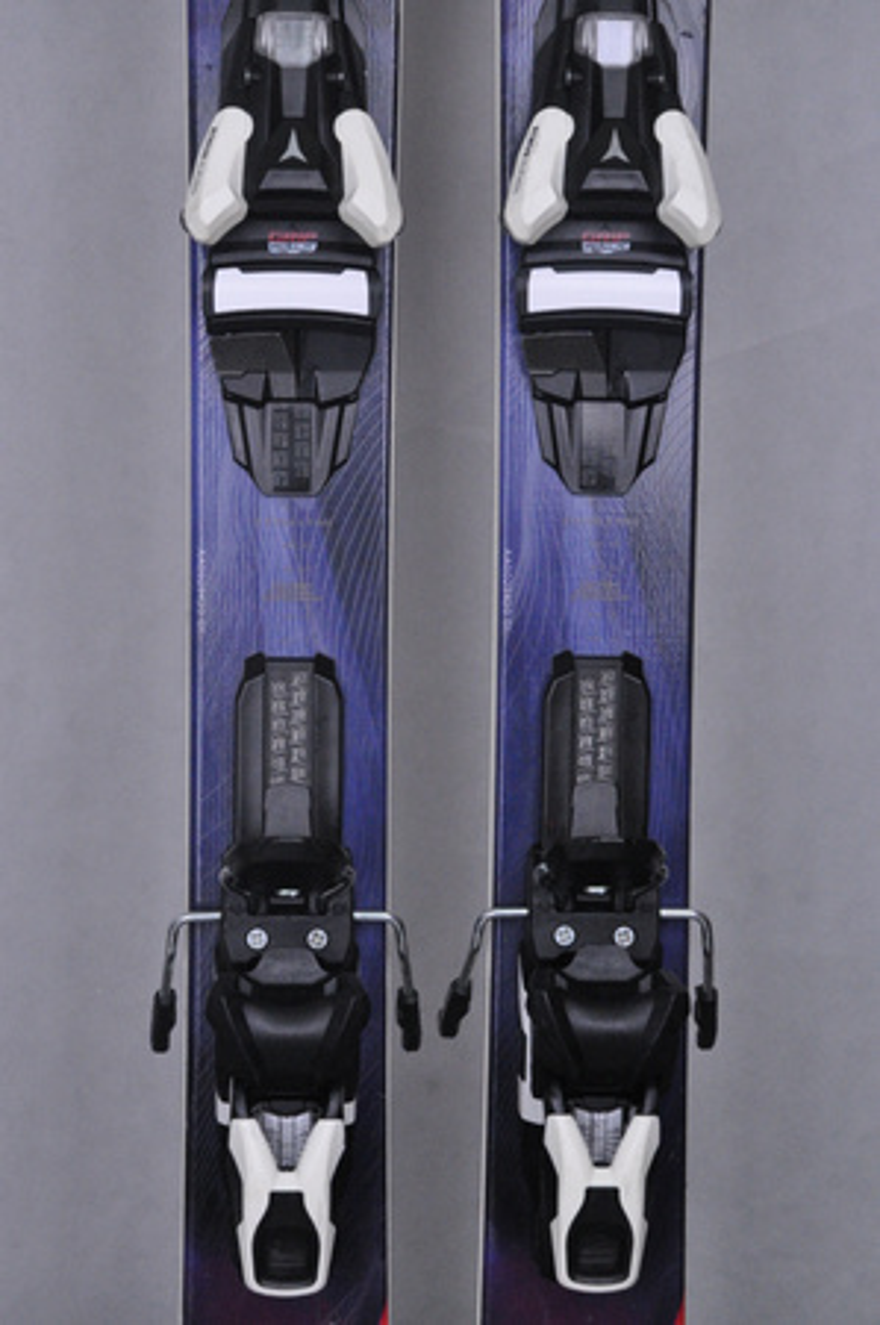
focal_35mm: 105
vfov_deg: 19.5
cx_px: 440
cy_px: 662
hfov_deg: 13.0
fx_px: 3859
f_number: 9.5
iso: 3200
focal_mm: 70
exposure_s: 1/125
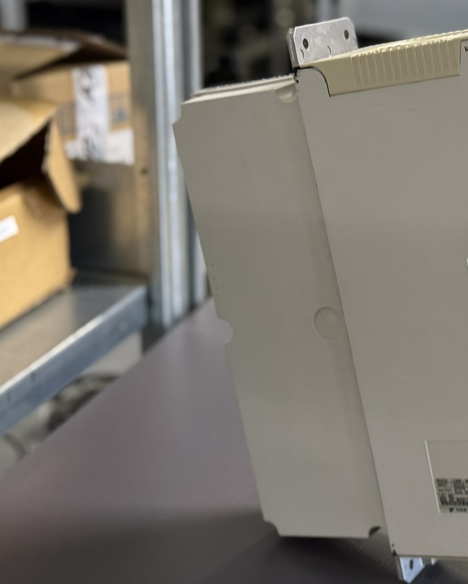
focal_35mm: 73
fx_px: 1263
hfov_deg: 20.7
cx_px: 399
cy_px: 334
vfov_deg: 26.0
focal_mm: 6.76
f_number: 1.78
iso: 250
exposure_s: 1/50
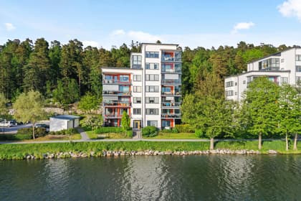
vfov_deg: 46.4
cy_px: 100
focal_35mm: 28
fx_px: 234
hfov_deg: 65.5
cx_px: 150
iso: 100
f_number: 11
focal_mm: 10.26
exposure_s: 1/100
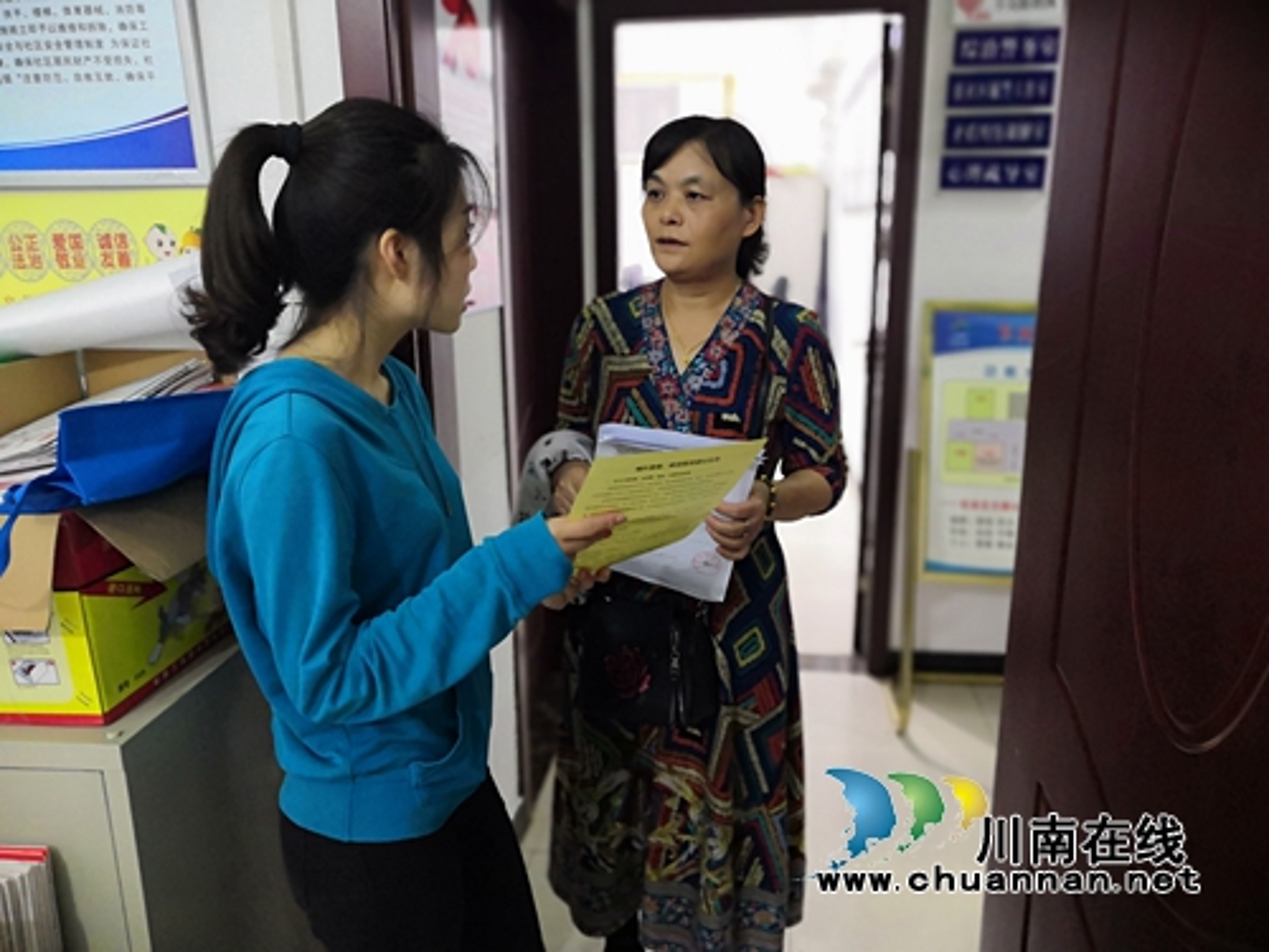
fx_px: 990
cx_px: 634
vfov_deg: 51.4
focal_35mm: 27
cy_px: 476
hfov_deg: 65.3
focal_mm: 3.95
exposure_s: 1/50
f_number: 1.8
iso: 640
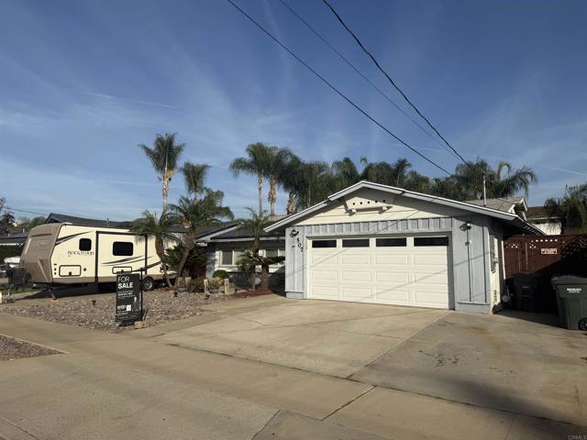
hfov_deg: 71.6
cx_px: 294
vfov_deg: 56.8
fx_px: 407
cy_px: 220
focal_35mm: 24
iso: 80
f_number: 1.78
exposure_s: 1/8130
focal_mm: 6.76
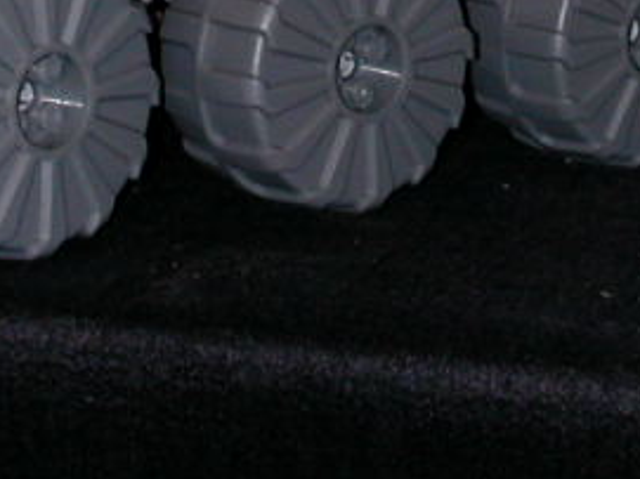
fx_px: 2587
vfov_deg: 10.5
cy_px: -42
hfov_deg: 14.1
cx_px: 430
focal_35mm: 140
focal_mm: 5.6
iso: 100
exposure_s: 1/59.9
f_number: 4.5
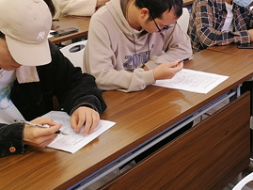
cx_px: 222
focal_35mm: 58
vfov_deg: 24.2
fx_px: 424
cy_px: 1
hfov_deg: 31.8
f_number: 1.8
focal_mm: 5.4
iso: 320
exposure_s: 1/33.3
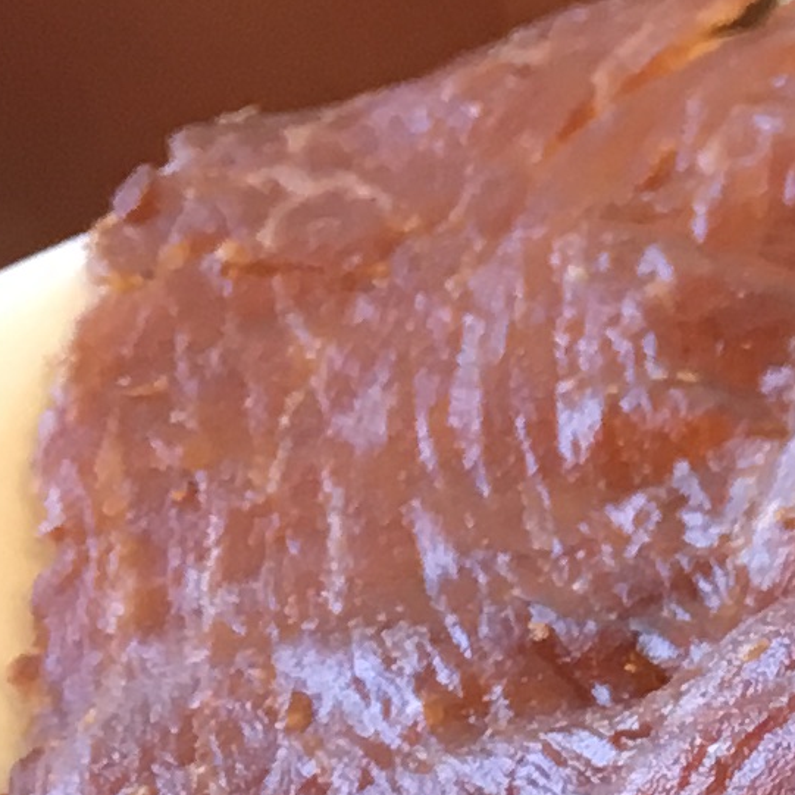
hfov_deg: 8.0
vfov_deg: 9.1
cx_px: 2307
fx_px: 4963
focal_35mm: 191
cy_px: 711
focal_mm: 4.15
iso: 25
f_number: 2.2
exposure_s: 1/30
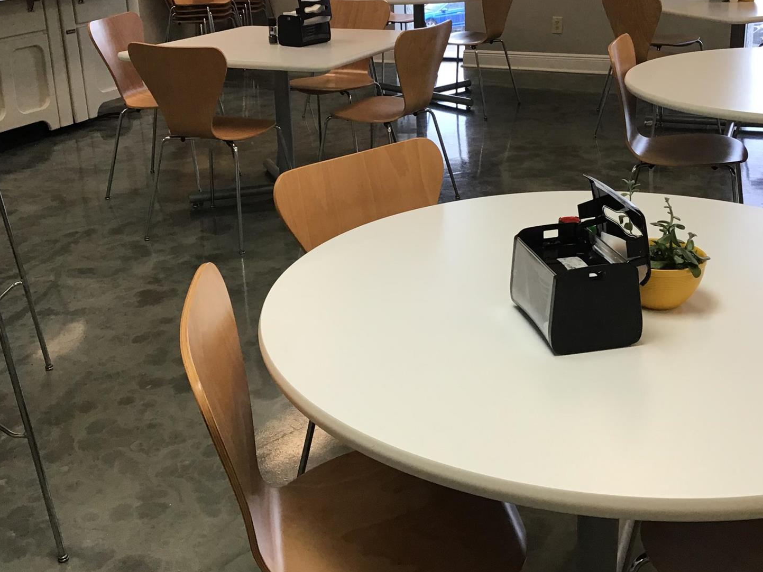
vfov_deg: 32.5
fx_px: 970
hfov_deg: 42.9
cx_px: 411
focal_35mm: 44
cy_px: 181
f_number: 2.4
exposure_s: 1/30
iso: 50
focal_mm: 3.3
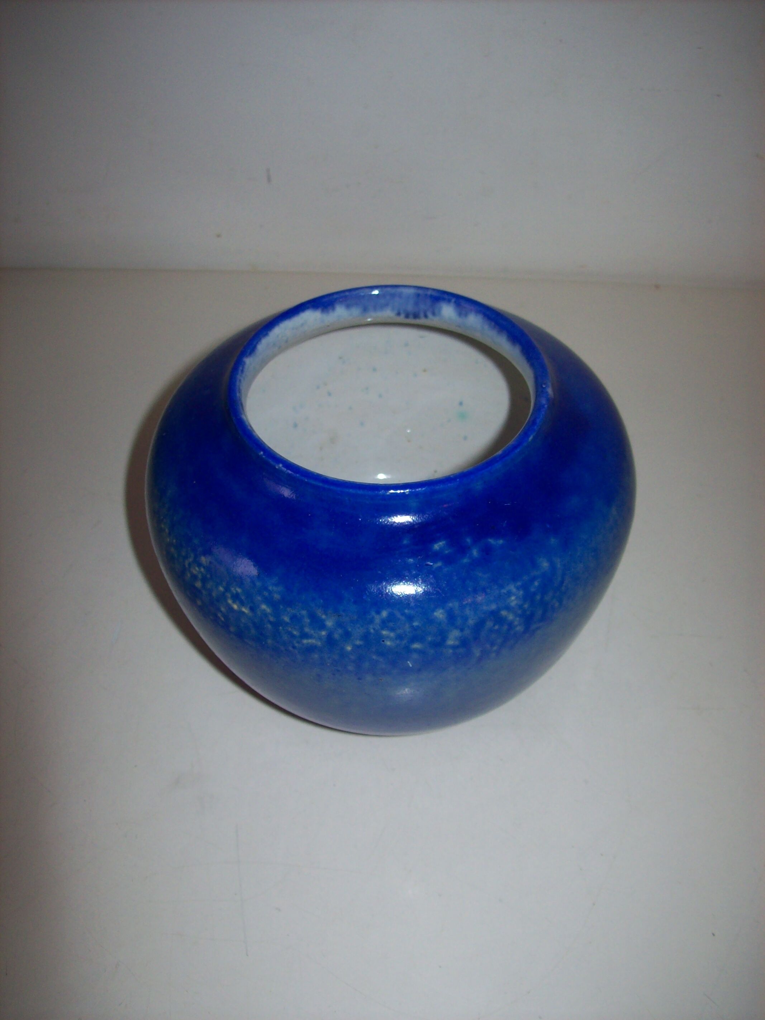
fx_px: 1061
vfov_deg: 51.4
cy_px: 510
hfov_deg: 39.6
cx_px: 382
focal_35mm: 36
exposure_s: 1/64
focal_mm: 6
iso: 80
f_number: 2.7
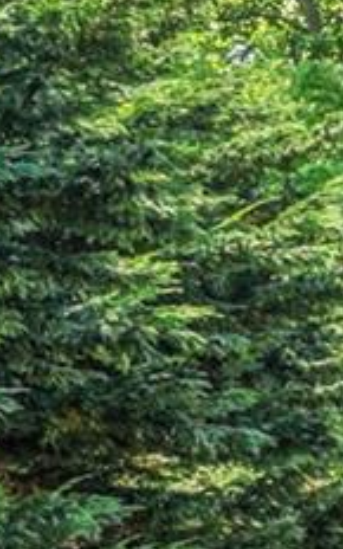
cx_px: 2200
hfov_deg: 4.8
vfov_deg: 12.7
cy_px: 582
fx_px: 2423
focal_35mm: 162
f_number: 8
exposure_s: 1/160
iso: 100
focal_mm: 18
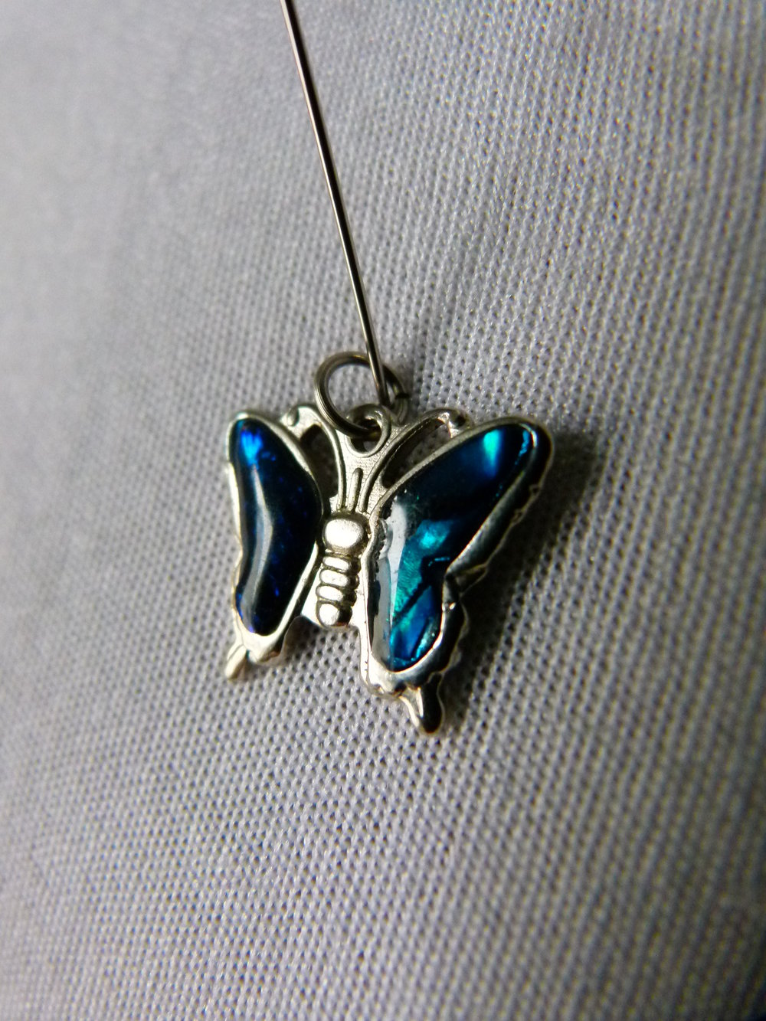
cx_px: 383
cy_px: 510
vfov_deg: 69.4
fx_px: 737
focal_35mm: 25
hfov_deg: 54.9
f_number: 2.8
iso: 400
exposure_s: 1/40
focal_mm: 4.5
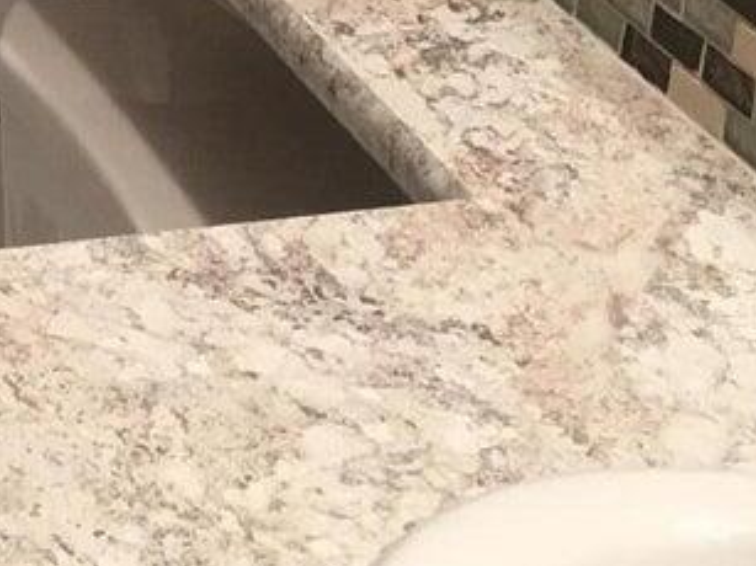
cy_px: -519
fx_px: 2816
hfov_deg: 14.4
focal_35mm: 129
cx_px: -339
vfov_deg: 10.6
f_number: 2.2
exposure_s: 1/15
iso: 32
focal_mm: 4.15
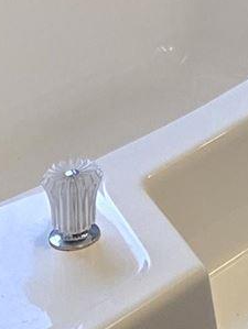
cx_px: 432
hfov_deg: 8.1
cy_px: -393
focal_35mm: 177
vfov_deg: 10.1
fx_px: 1687
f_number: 1.8
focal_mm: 5.4
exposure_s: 1/120
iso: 250
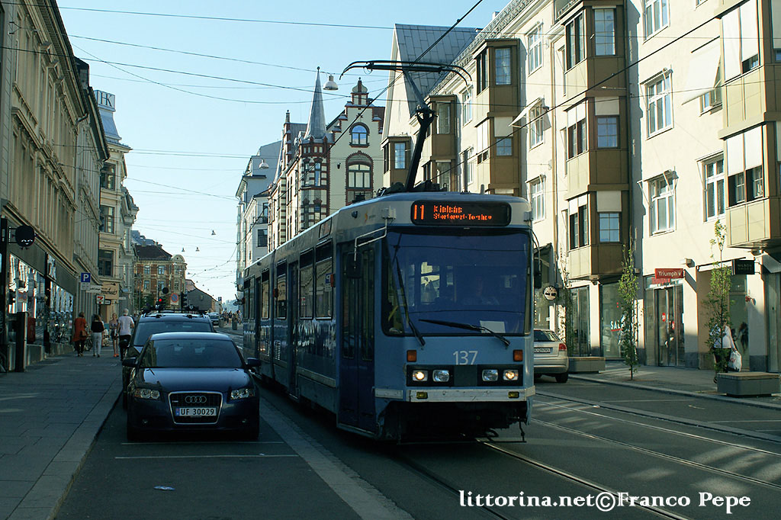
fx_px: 911
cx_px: 390
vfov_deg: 31.9
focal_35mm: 42
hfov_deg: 46.4
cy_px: 260
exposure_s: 1/320
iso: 200
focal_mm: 28
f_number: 8
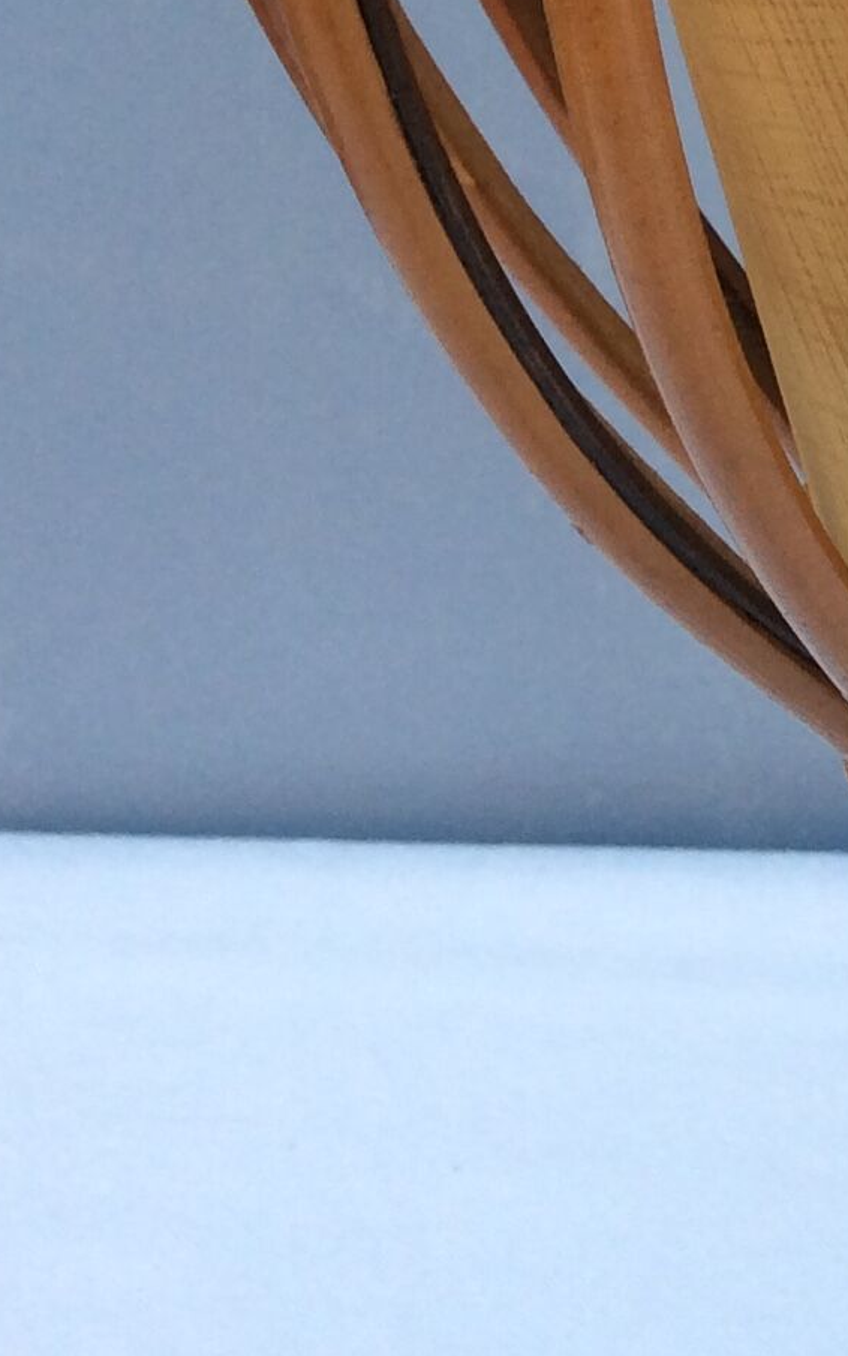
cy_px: -367
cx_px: 1407
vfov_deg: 19.8
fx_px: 3585
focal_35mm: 97
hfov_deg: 12.6
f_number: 2.4
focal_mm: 3.3
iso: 32
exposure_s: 1/154
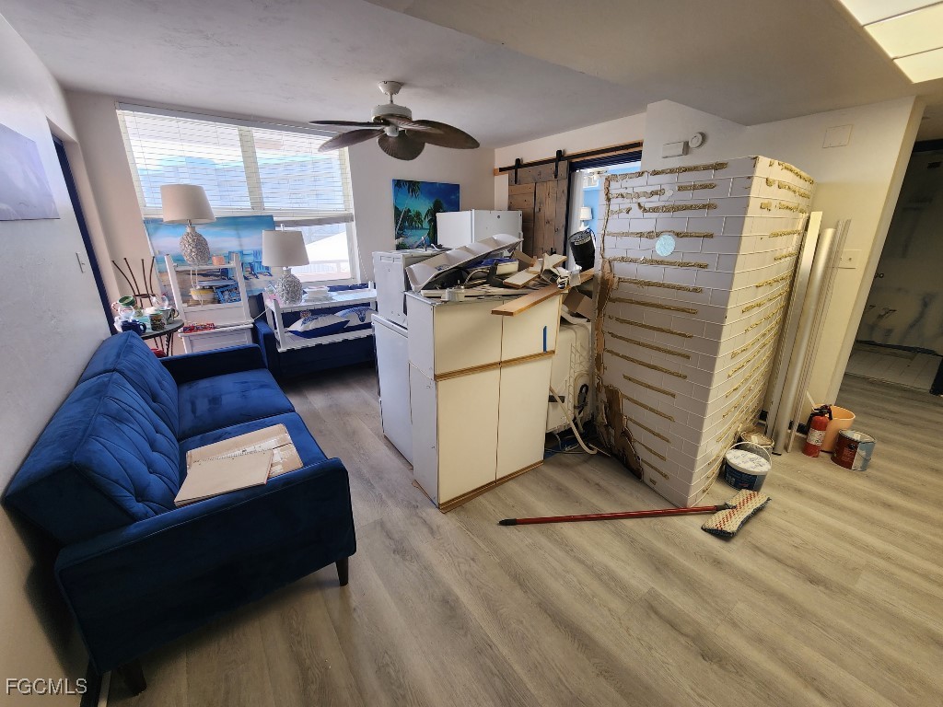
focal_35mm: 13
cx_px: 472
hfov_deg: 106.2
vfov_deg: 89.9
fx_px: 354
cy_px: 354
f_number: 2.2
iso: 100
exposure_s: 1/60
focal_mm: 2.2
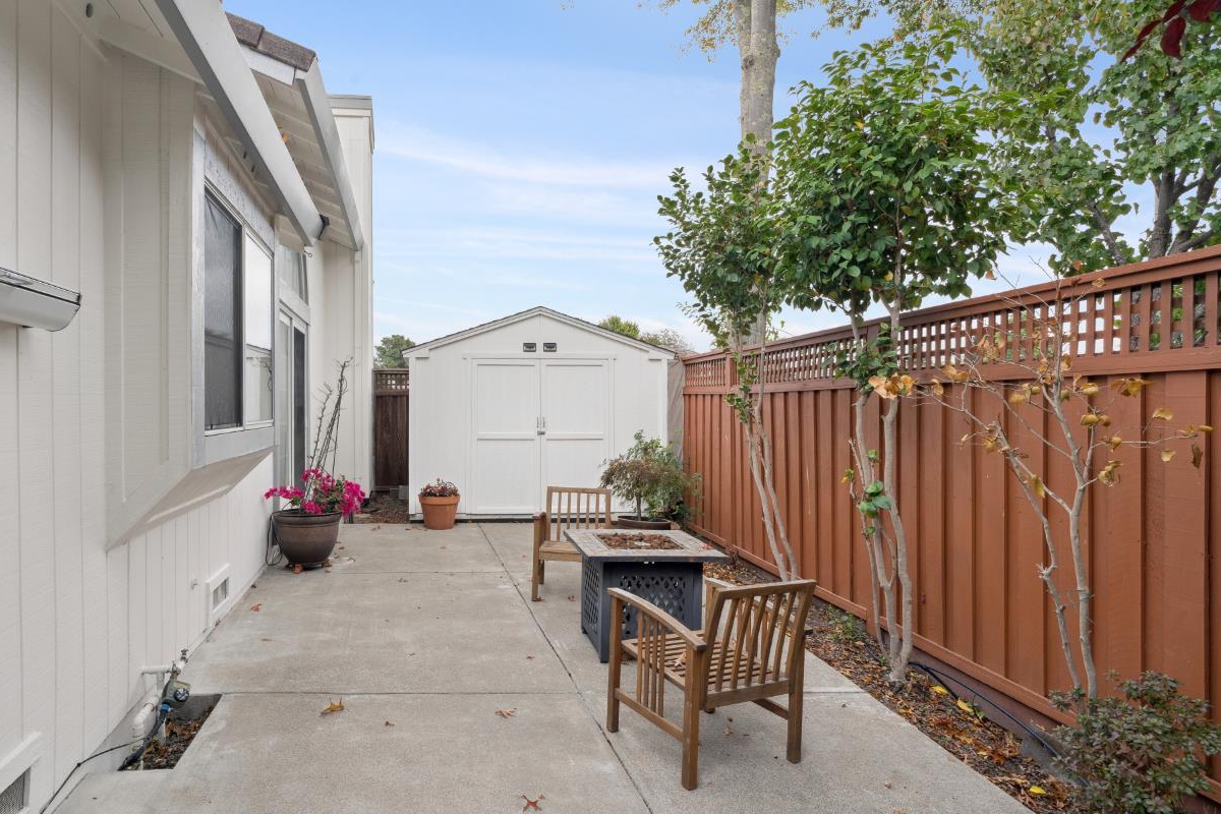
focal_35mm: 20
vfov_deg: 61.9
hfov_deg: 83.3
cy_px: 411
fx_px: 678
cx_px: 509
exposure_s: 1/60
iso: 320
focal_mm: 16
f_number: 11
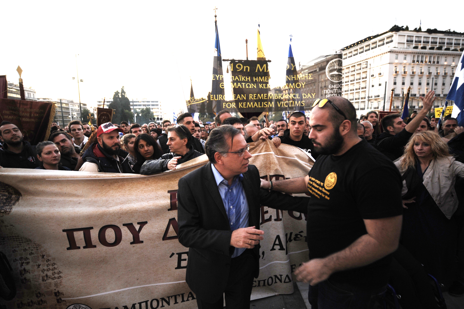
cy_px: 154
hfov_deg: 86.9
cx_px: 232
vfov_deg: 64.5
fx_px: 245
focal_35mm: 19
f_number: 2.8
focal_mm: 19
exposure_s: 1/160
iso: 800
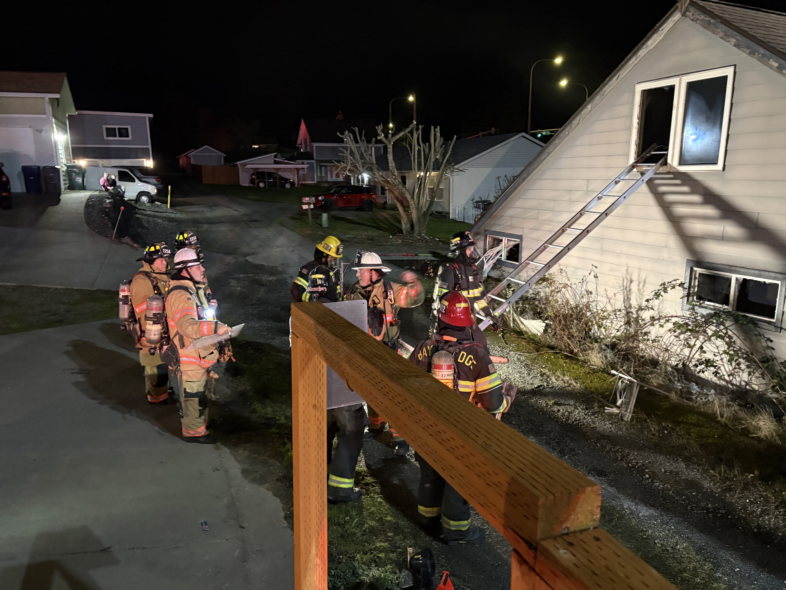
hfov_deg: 67.3
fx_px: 590
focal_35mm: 26
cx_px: 393
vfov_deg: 53.1
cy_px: 295
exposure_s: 1/30
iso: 800
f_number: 1.6
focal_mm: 5.96
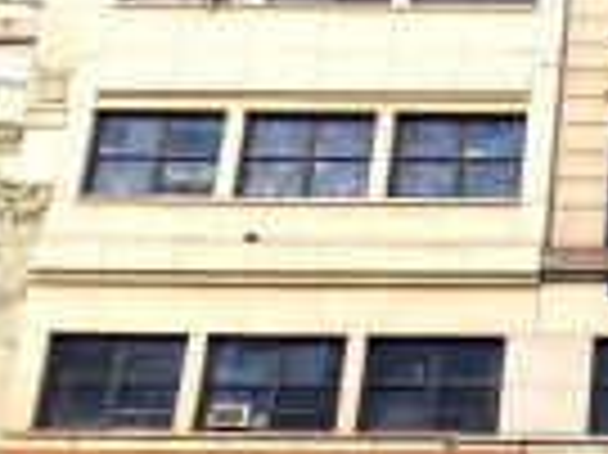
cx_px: 824
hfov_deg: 18.6
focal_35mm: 97
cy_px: 72
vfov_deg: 15.1
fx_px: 1702
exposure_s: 1/152
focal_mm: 4.15
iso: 25
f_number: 2.2
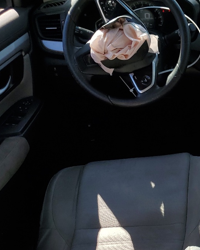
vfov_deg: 30.1
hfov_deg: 22.3
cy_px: 182
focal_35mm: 62
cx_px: 252
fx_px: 459
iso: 50
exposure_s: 1/1000
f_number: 1.5
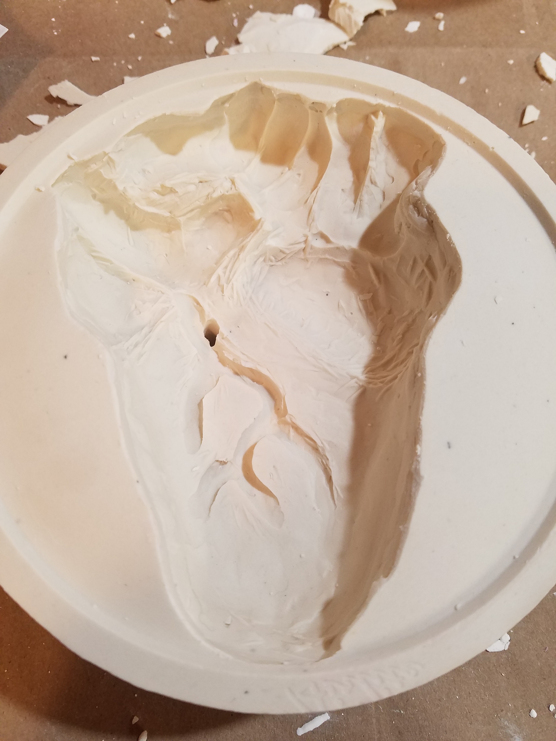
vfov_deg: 67.3
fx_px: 557
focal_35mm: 26
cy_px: 370
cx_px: 278
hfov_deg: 53.1
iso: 160
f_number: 1.7
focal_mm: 4.2
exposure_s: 1/40
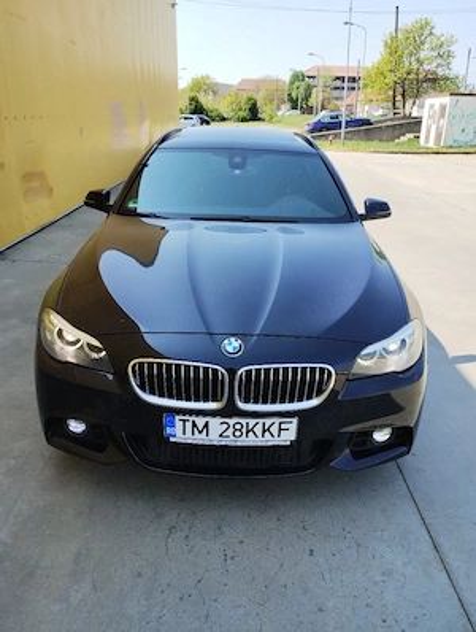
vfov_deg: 63.4
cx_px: 238
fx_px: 512
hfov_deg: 49.9
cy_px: 316
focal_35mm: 28
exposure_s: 1/370
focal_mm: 4.27
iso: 100
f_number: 1.8
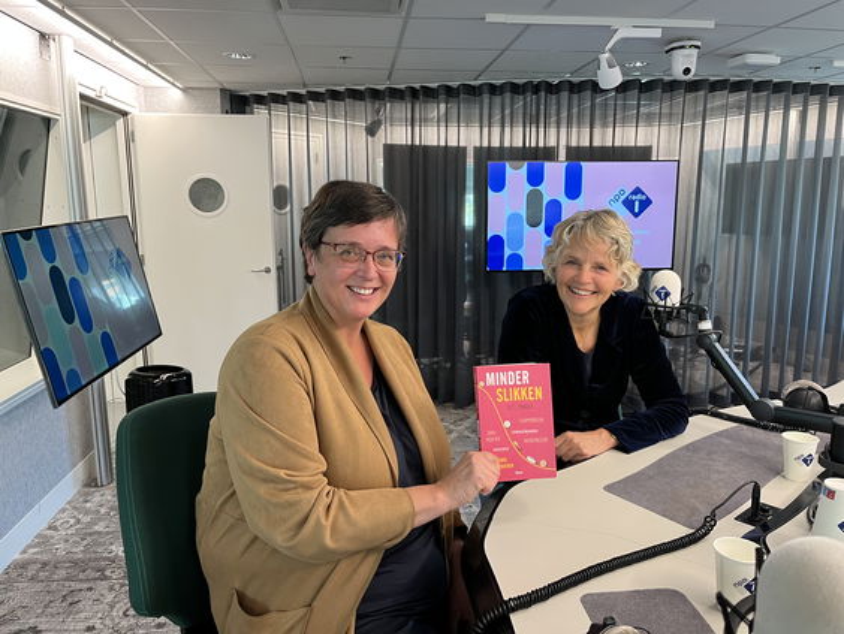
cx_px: 422
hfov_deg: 67.3
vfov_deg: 53.1
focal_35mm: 26
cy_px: 317
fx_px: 634
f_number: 1.6
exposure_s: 1/50
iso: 125
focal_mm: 5.1
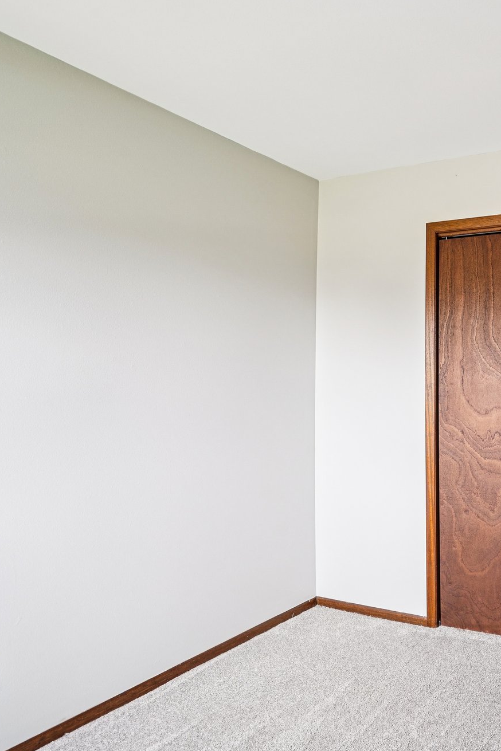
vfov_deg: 71.5
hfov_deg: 41.1
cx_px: 551
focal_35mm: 25
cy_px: 371
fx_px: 522
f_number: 8
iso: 400
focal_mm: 16
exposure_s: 1/5
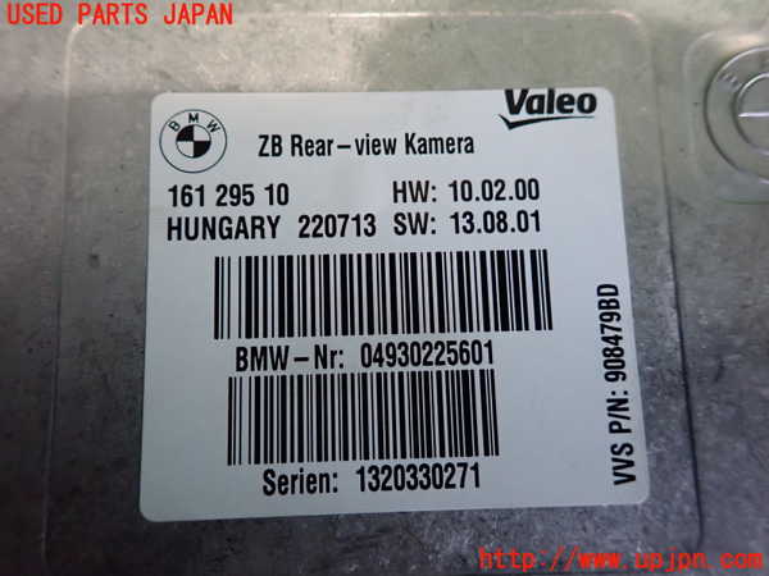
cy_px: 288
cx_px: 384
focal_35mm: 25
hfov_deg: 69.4
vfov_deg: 54.9
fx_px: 555
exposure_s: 1/100
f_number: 2
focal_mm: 4.5
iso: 1250
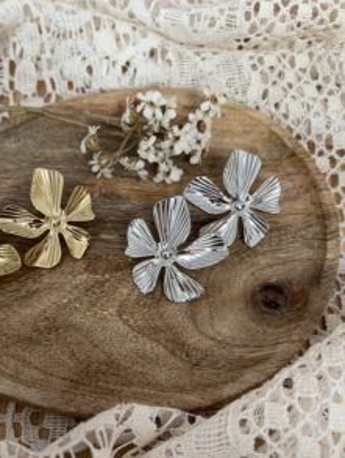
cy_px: 285
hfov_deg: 41.3
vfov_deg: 53.4
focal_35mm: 34
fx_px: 451
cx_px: 112
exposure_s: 1/60
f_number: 1.6
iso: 400
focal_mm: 5.1
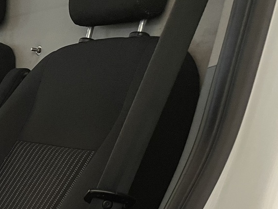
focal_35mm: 66
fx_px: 530
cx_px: -57
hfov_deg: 26.2
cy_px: 262
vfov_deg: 20.6
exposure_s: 1/60
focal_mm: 4.2
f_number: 1.6
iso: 250
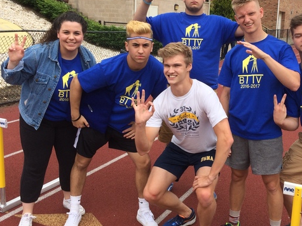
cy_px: 102
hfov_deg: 42.4
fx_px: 384
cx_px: 202
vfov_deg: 32.8
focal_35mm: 44
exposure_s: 1/1109
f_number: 2.2
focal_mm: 4.15
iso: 32
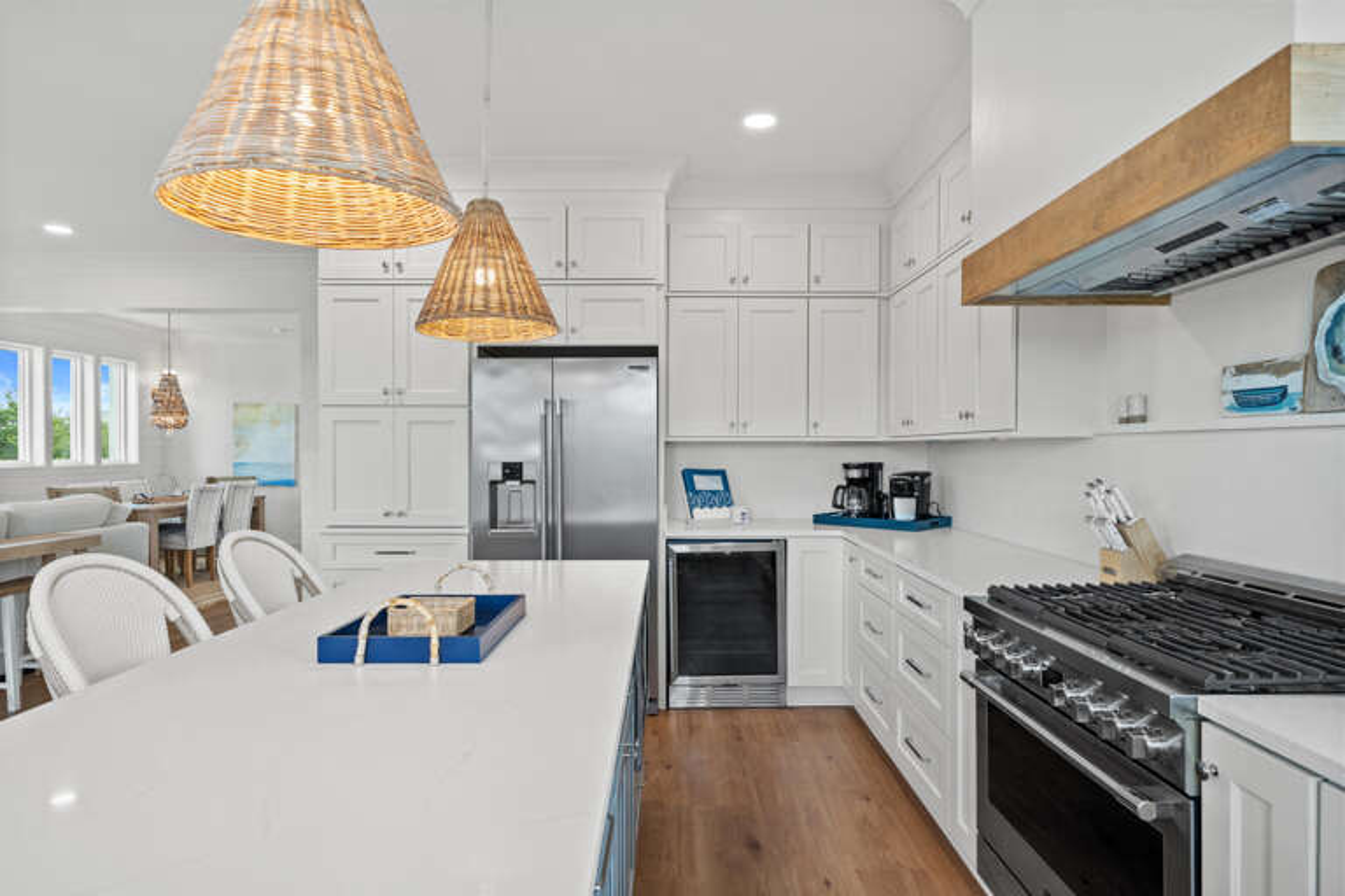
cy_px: 448
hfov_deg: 84.0
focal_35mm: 20
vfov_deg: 61.9
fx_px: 747
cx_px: 672
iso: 640
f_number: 6.3
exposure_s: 1/40
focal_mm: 20
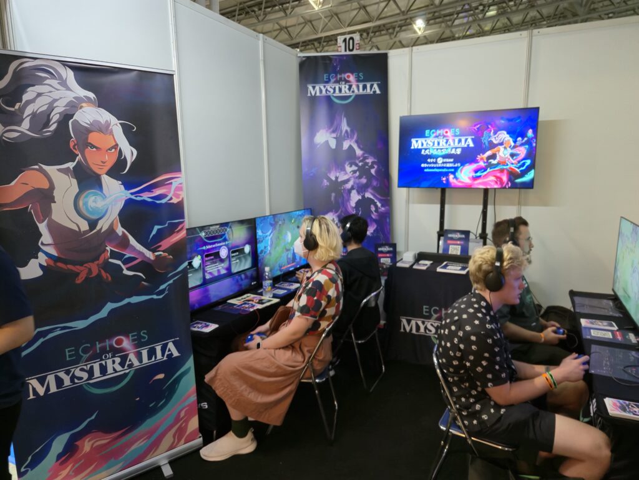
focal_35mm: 23
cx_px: 320
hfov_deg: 73.9
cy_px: 240
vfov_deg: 58.9
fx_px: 425
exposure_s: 1/50
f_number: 1.8
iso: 160
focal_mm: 5.4
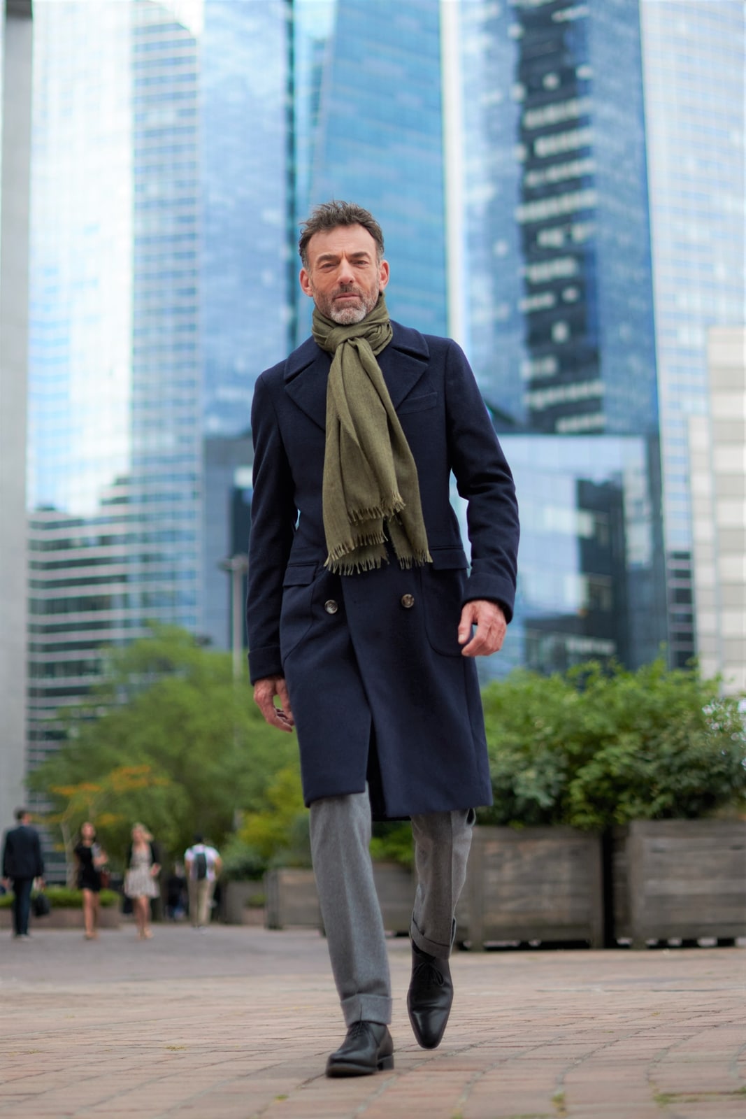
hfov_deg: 27.0
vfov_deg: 39.6
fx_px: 1554
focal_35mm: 50
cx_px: 373
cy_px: 560
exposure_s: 1/8000
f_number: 1.8
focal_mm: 50
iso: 250
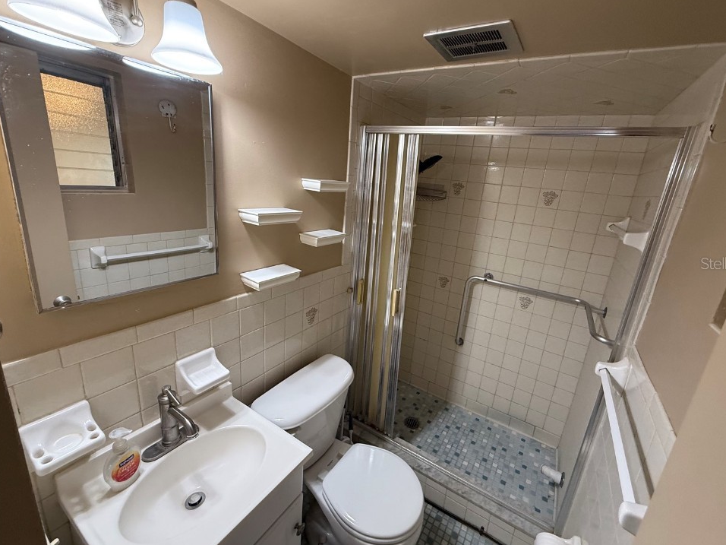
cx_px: 384
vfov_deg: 81.7
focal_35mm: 15
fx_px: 315
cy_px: 263
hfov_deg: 98.1
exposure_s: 1/60
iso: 250
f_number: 2.2
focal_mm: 2.22
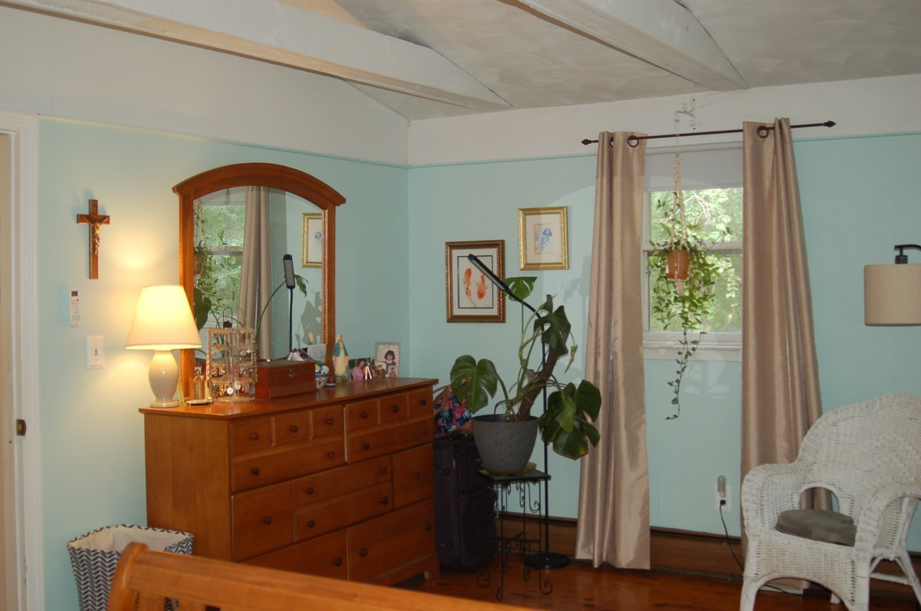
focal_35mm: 42
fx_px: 1073
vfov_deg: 31.8
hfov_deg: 46.5
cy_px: 306
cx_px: 460
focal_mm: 28
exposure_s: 1/60
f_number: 3.3
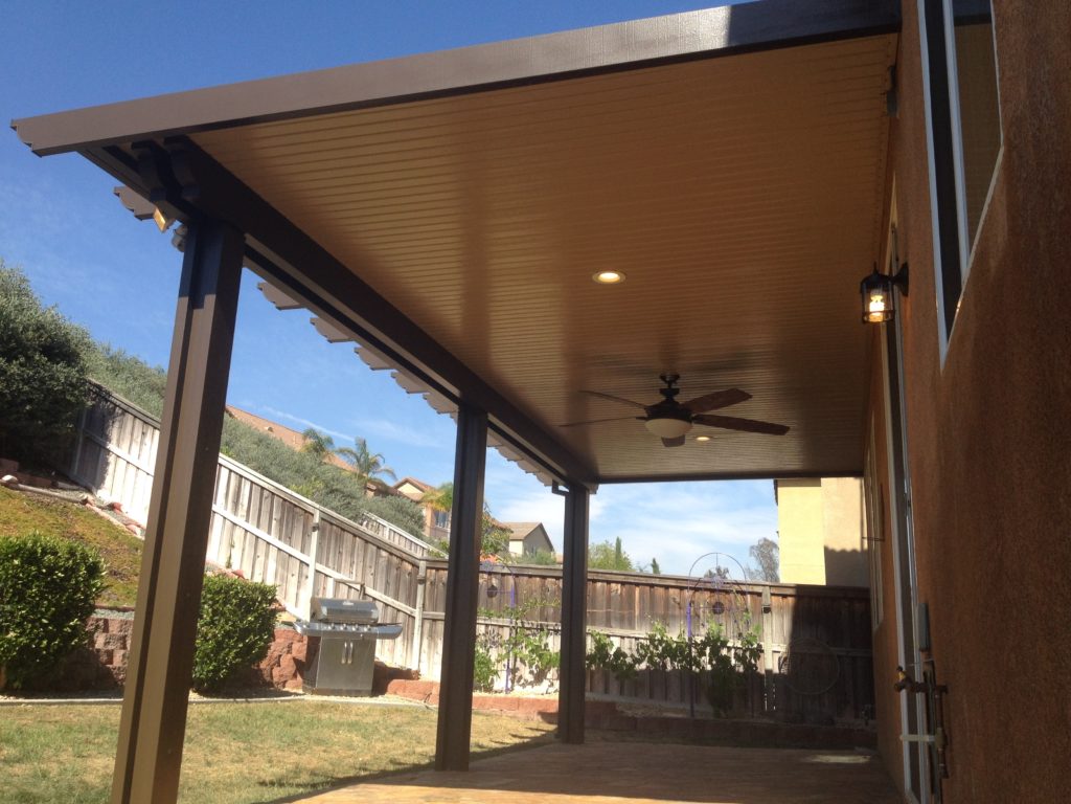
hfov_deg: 52.6
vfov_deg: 40.7
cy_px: 402
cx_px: 536
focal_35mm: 35
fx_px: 1083
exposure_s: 1/1175
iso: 50
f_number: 2.4
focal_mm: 4.28
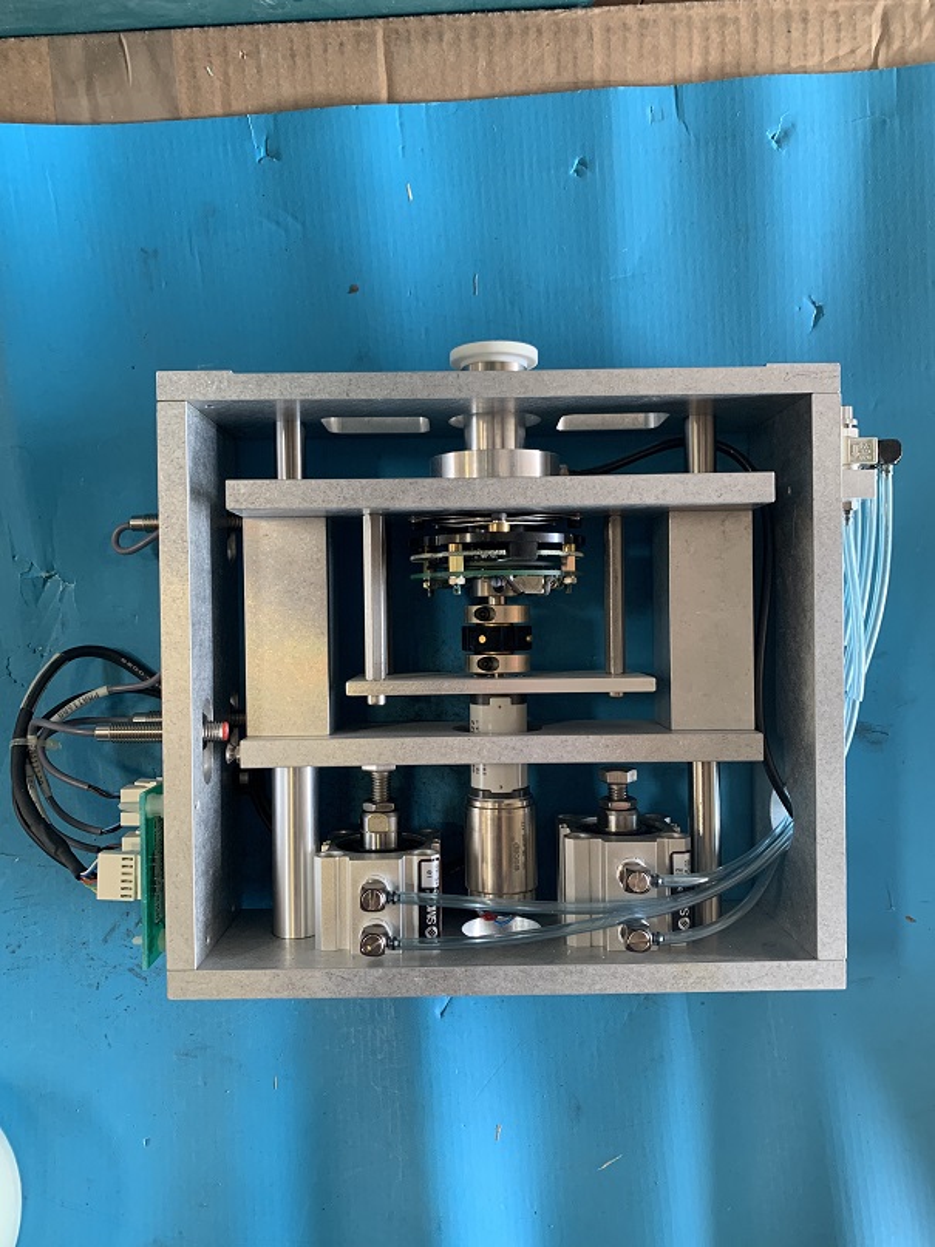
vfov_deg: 67.3
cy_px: 624
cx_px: 468
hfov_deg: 53.1
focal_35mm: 26
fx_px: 937
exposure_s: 1/60
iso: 160
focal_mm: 4.25
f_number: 1.8
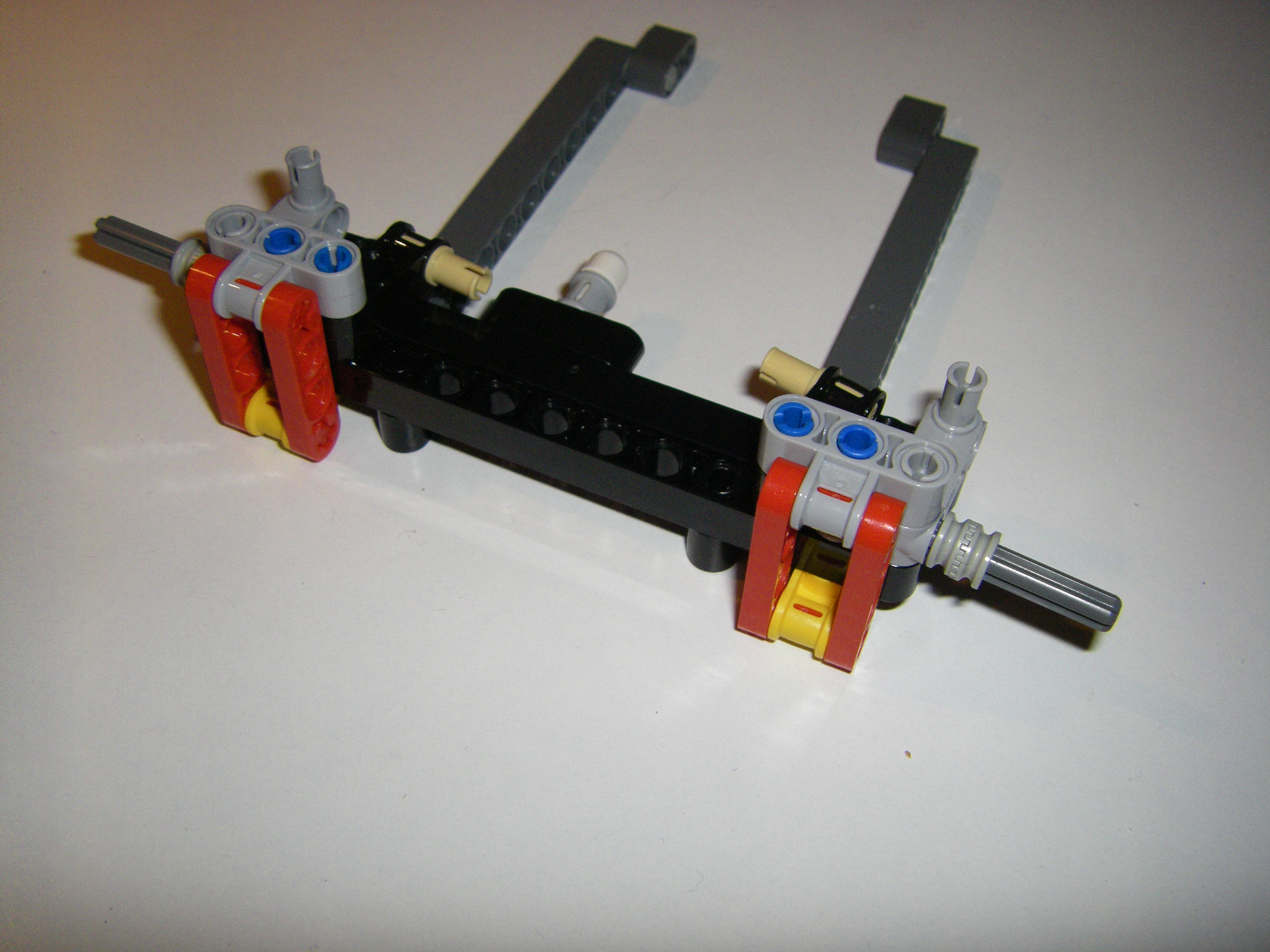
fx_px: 1394
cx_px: 635
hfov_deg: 49.0
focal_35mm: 38
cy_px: 476
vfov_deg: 37.7
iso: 200
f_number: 7
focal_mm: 6.3
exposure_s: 1/50
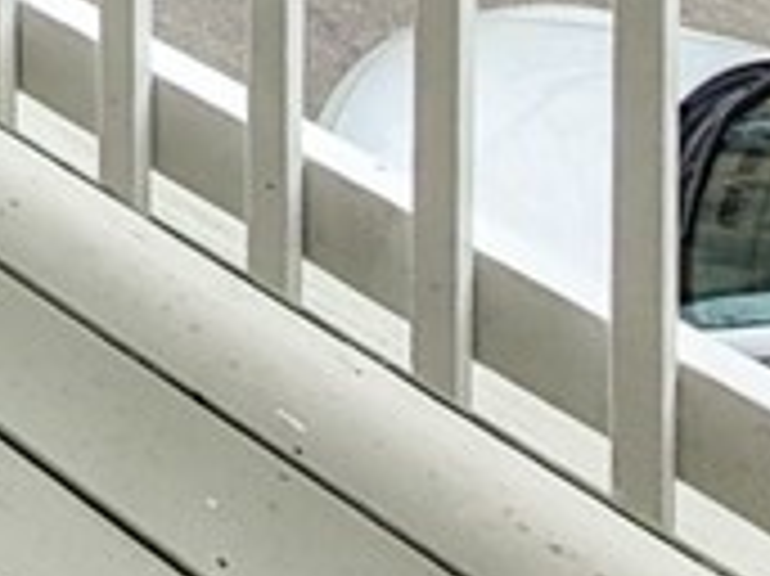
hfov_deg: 18.4
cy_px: -986
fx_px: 1734
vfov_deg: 12.4
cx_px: -689
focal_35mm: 78
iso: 40
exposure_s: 1/140
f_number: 2.2
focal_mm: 1.74
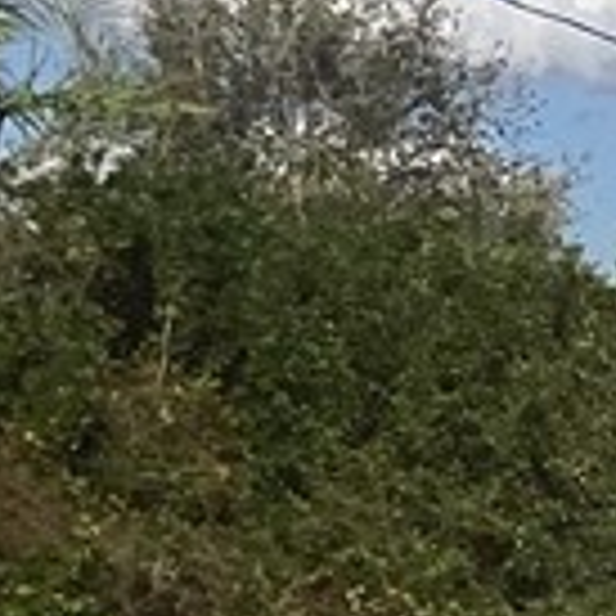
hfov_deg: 7.3
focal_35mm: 205
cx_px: 1987
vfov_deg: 8.5
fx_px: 4127
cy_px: 674
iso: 25
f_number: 2.4
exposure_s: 1/2037
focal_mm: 3.3
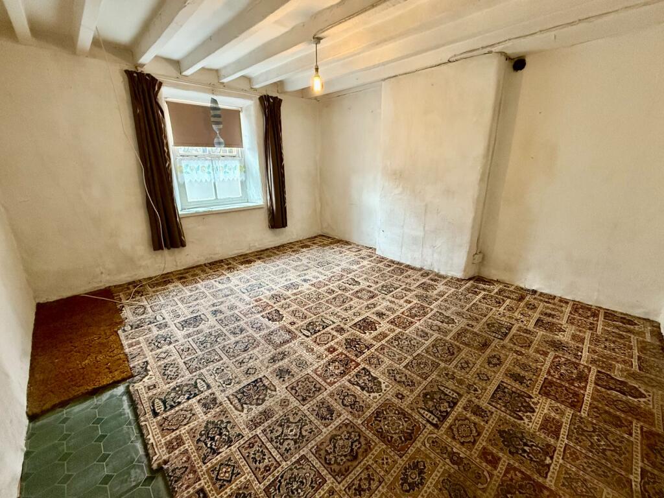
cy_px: 249
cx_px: 332
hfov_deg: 102.1
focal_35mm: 14
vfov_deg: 85.7
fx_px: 269
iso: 640
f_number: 2.2
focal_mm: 2.22
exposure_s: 1/100
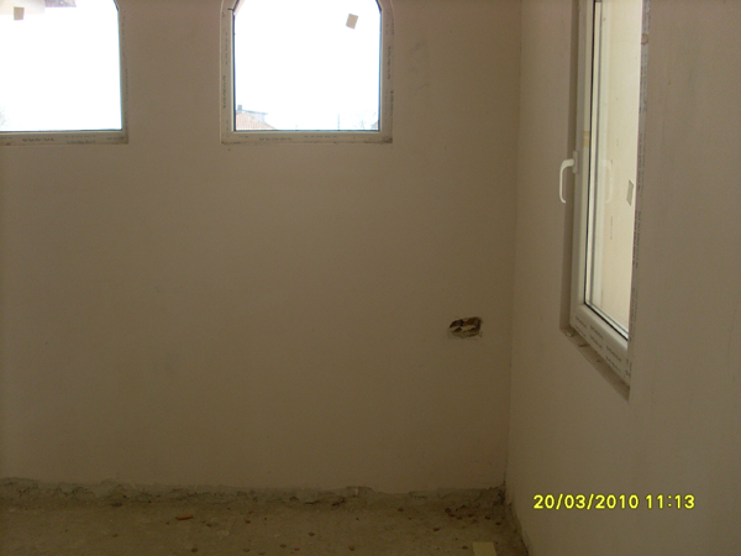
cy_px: 278
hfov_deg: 49.0
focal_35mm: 38
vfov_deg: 37.7
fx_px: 813
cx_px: 370
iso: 80
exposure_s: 1/60
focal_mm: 6.3
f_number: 7.7
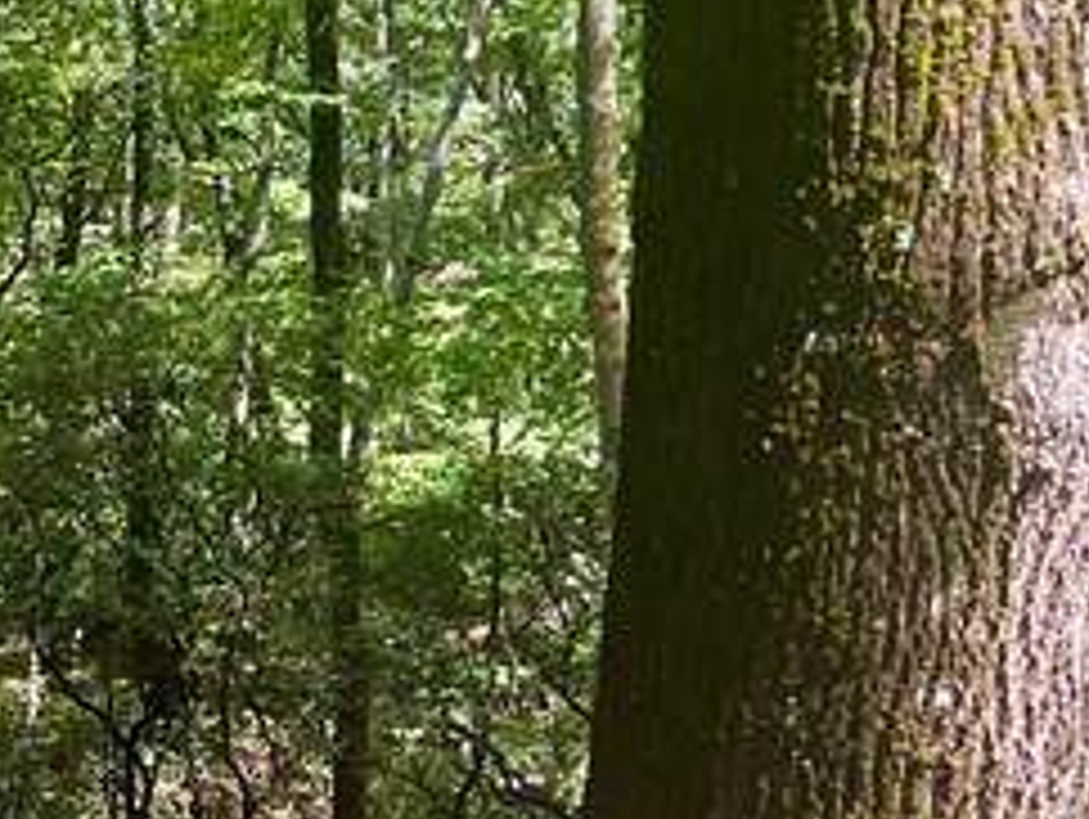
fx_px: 3464
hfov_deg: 15.8
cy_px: 176
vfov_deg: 13.4
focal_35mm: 110
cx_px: -738
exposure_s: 1/137
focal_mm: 5.7
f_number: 1.5
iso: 32
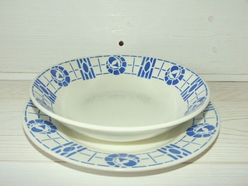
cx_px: 124
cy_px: 93
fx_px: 236
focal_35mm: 33
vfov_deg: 42.9
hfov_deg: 55.4
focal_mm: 8.71
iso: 200
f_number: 5.6
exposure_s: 1/125
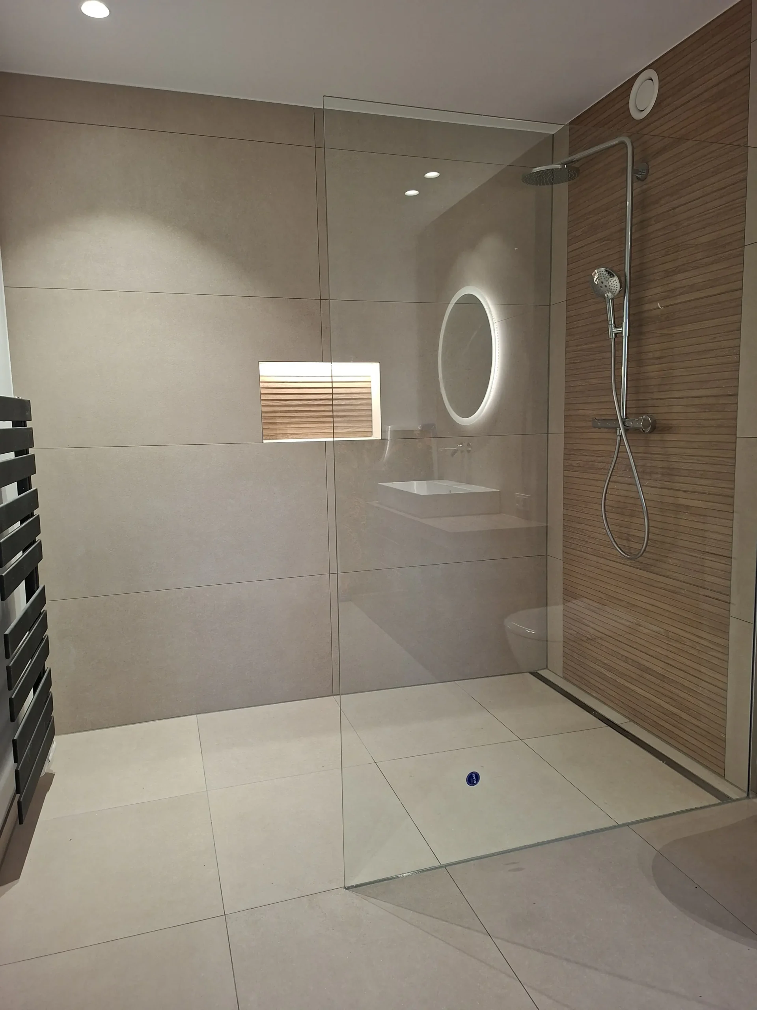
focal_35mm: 23
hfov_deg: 58.9
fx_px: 671
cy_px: 505
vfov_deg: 73.9
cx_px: 378
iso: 250
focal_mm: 5.54
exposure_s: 1/100
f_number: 1.8
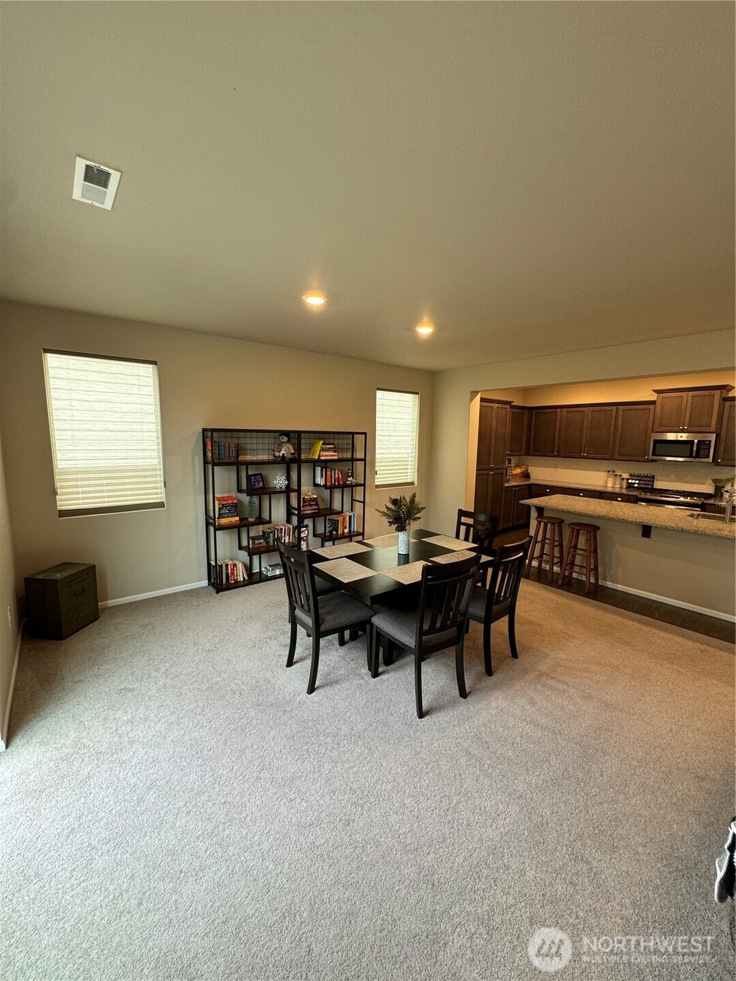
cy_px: 490
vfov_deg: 102.1
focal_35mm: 14
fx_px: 397
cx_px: 368
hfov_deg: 85.7
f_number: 2.2
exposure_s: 1/60
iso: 200
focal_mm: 2.22
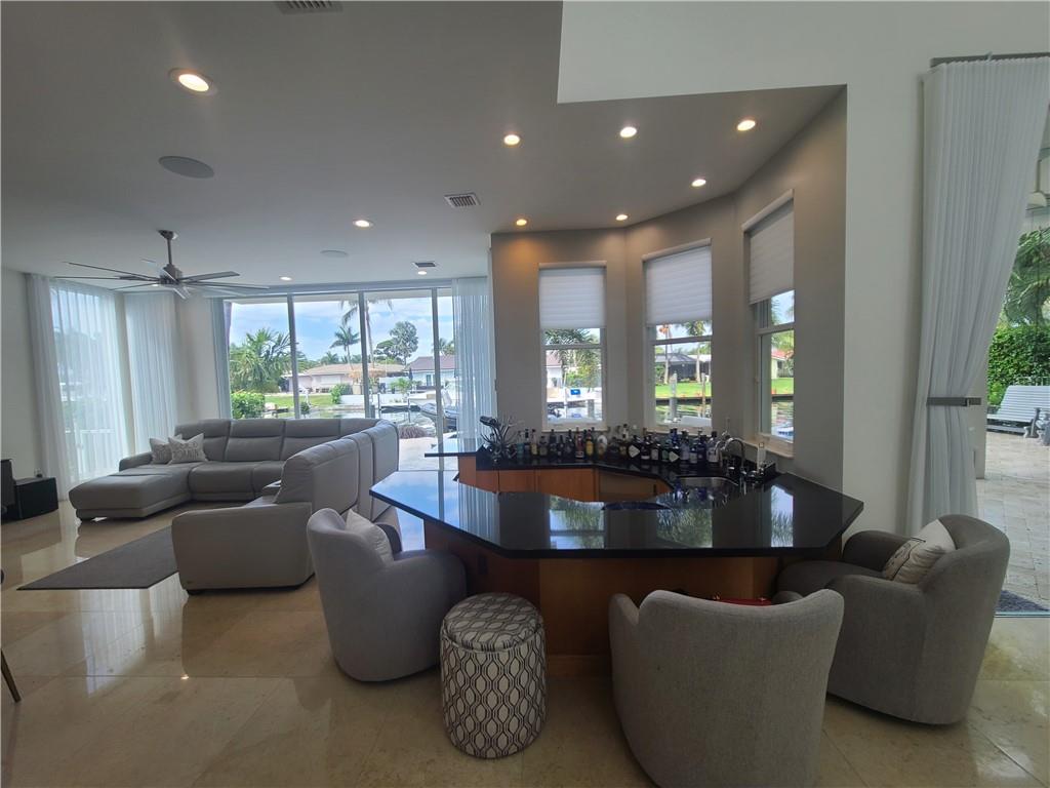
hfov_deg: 106.2
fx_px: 394
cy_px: 394
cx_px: 525
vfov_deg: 89.9
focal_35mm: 13
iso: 64
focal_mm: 2.2
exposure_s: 1/228
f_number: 2.2
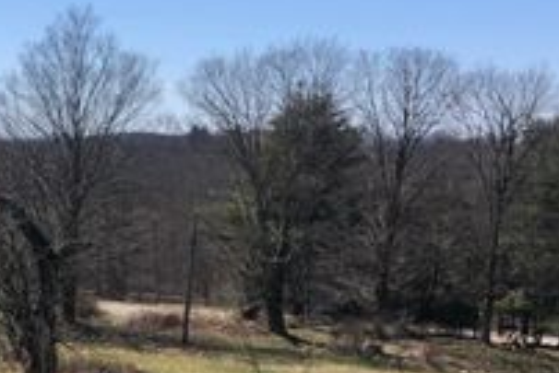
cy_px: 322
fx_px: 1119
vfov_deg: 18.7
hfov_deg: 26.9
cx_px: 33
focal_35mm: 72
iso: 20
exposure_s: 1/2404
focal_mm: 4
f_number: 1.8
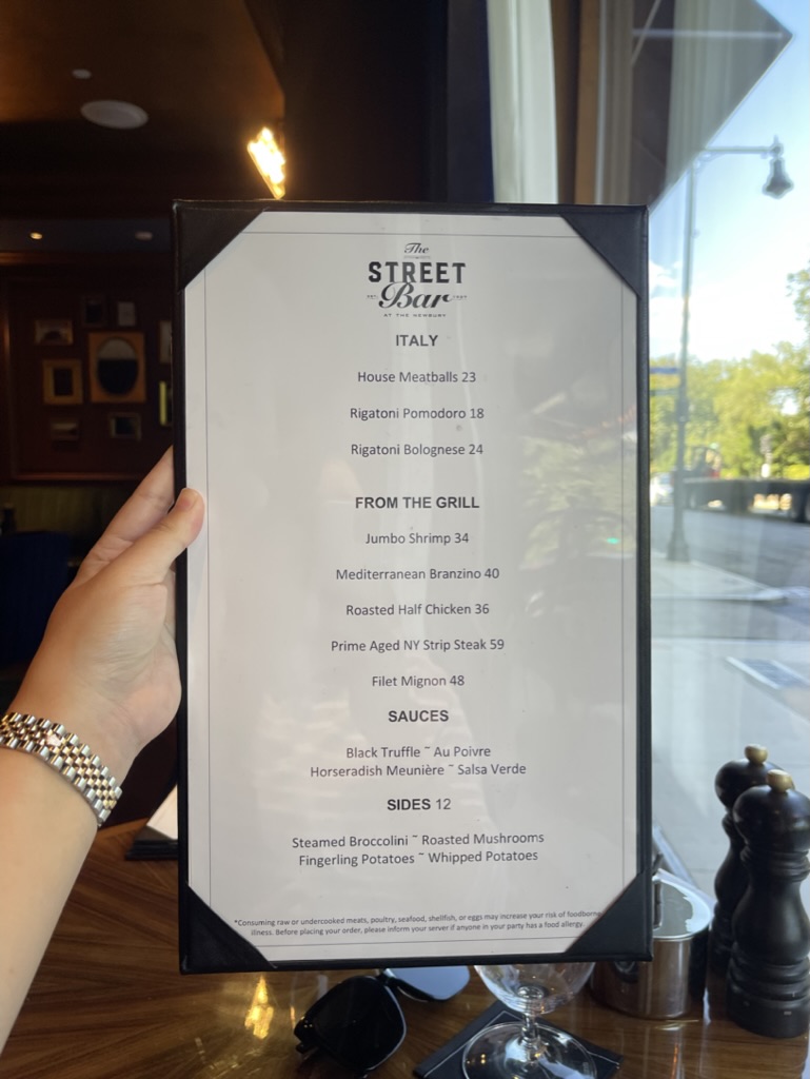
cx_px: 405
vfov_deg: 67.3
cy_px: 540
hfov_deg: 53.1
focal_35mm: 26
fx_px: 811
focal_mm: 5.1
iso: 100
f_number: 1.6
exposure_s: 1/120
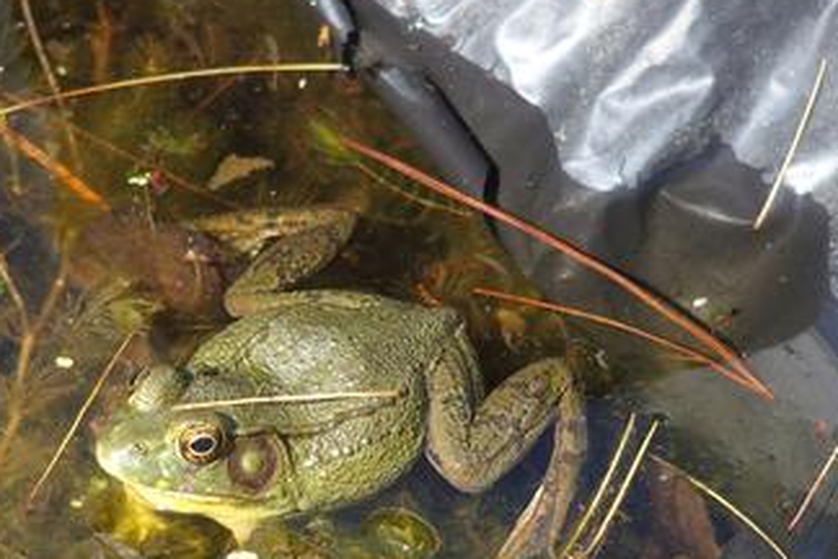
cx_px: 279
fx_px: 10102
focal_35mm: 434
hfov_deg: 4.7
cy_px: 401
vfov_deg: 3.2
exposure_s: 1/400
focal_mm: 64.3
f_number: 2.8
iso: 100
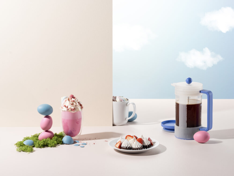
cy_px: 88
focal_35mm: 95
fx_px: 642
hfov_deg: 20.7
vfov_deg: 15.6
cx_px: 117
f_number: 16
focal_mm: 120
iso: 200
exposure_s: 1/125
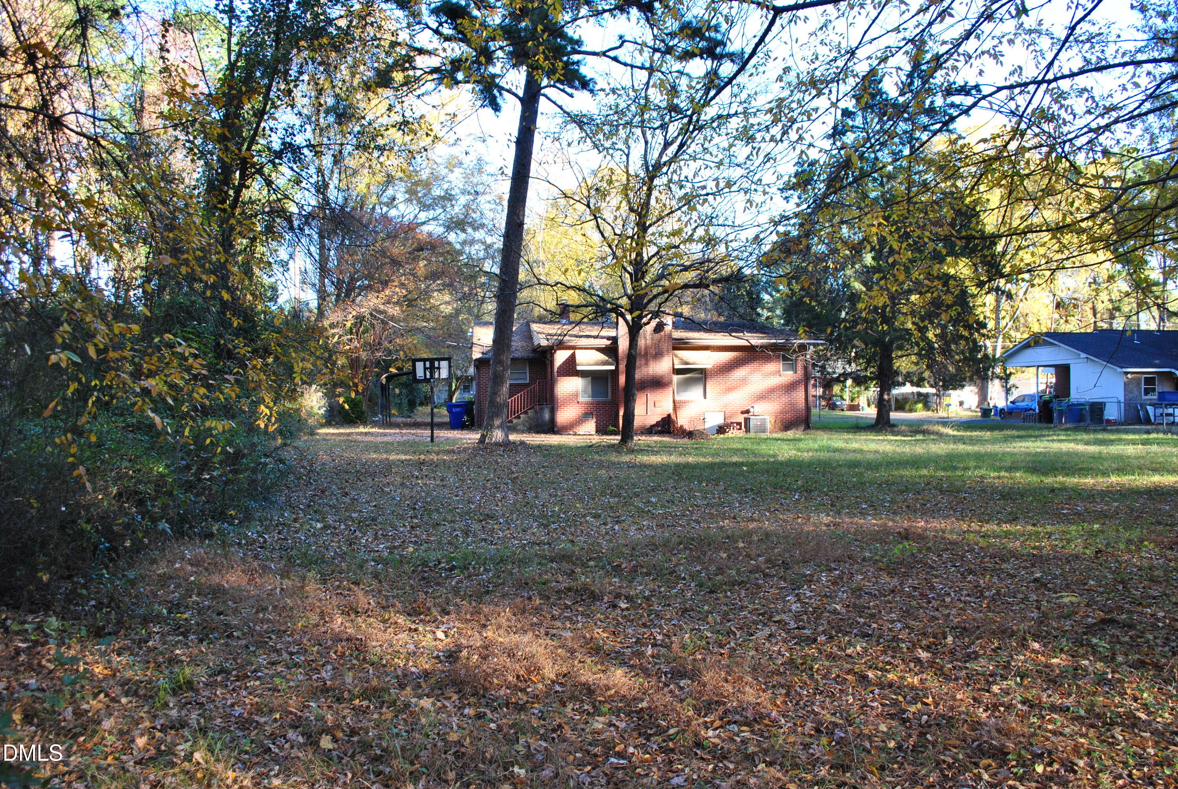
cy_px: 394
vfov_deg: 48.0
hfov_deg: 67.3
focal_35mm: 27
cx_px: 589
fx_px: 885
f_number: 6.3
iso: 200
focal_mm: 18
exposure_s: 1/60
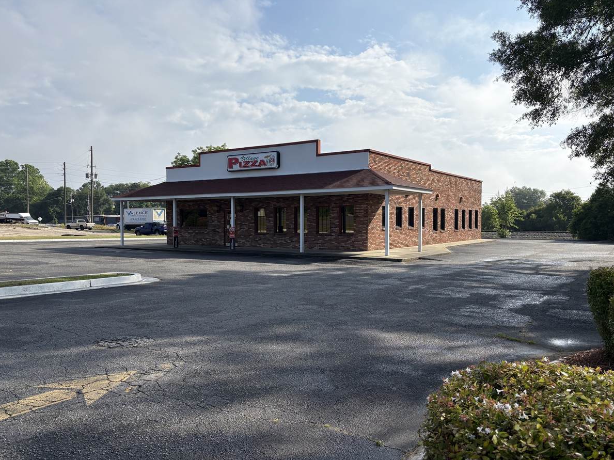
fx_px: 496
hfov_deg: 63.5
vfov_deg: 49.7
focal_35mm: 28
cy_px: 245
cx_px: 310
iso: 50
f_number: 1.6
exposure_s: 1/4950
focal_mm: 5.96
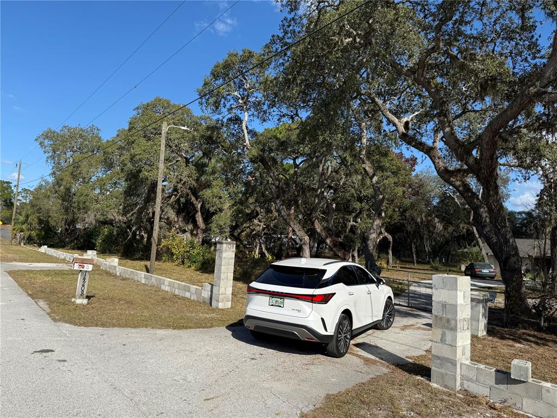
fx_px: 386
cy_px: 209
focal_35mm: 24
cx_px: 278
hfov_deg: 71.6
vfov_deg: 56.8
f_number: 1.78
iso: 80
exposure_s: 1/4167
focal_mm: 6.76
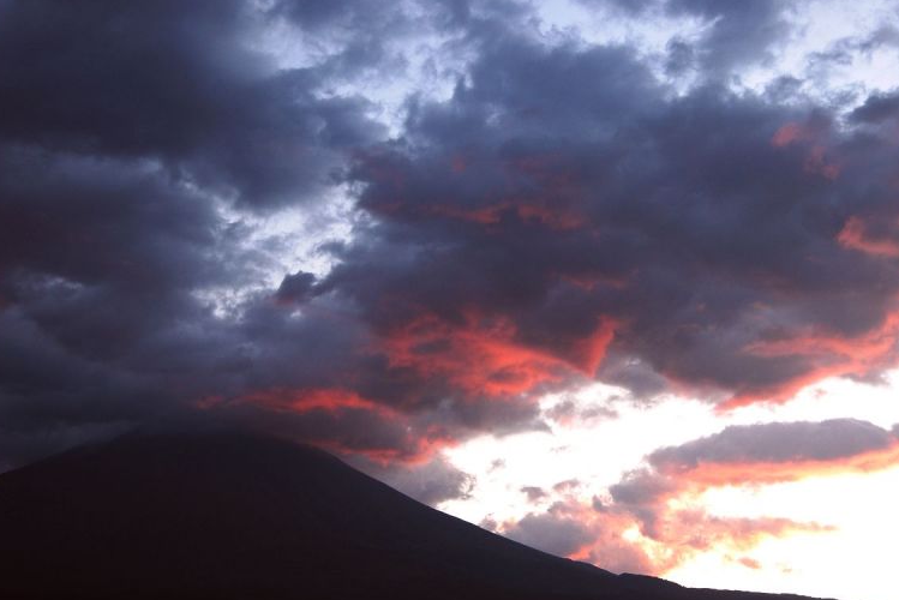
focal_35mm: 48
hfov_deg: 41.1
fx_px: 1199
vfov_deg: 28.1
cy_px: 312
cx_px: 466
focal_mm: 30
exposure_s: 1/15
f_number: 13
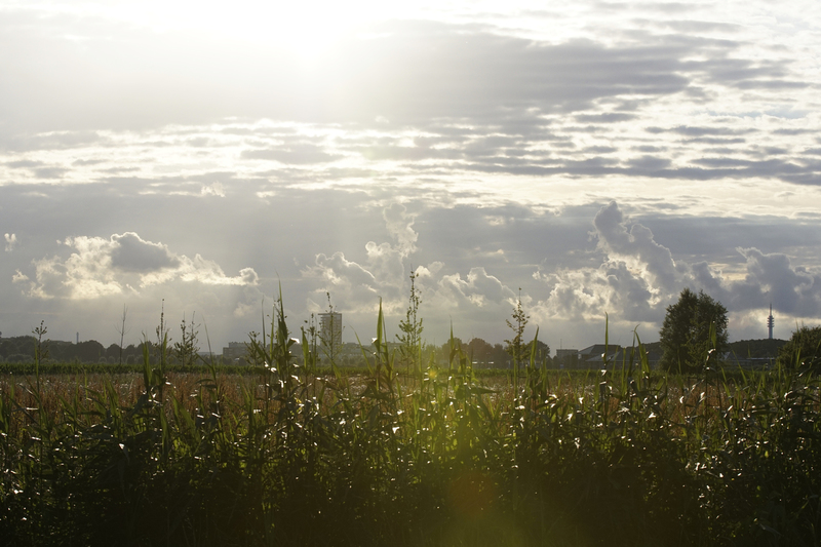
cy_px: 274
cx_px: 410
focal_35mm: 105
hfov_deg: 19.5
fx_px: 2394
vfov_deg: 13.0
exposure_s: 1/640
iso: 320
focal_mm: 70
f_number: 11
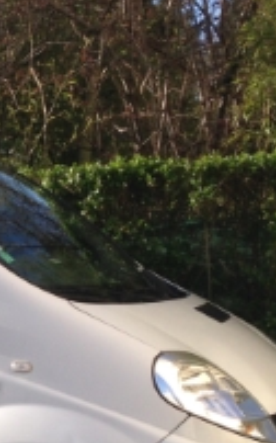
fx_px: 1253
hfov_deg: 11.6
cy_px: 414
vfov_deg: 19.6
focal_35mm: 104
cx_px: -217
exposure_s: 1/645
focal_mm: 4.12
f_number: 2.4
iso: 50
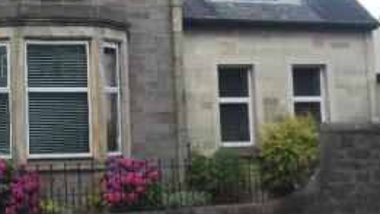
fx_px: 736
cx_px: -12
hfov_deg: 27.1
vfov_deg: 16.4
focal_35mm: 73
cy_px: 46
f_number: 3.5
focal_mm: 5.7
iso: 100
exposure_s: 1/500
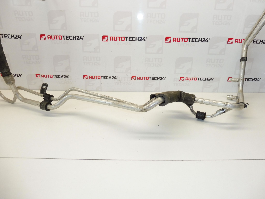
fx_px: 184
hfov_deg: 71.6
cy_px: 100
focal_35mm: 24
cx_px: 132
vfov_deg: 56.8
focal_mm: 4.3
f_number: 3.5
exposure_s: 1/125
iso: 200
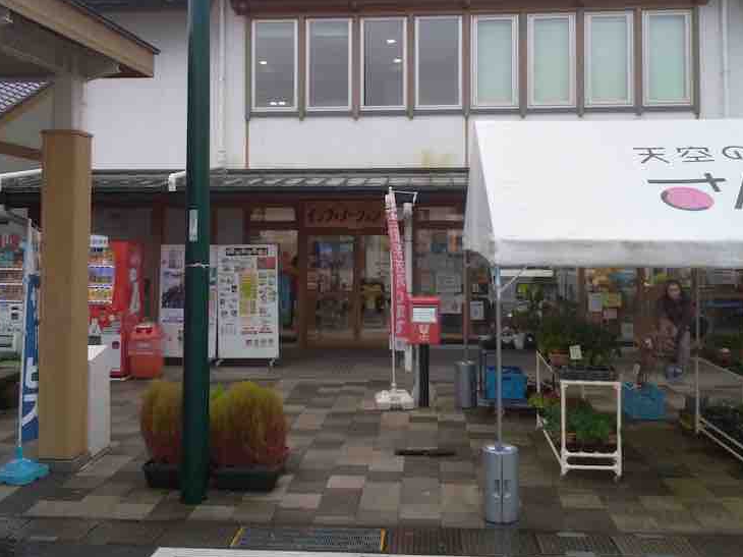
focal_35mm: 37
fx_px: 794
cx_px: 368
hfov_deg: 50.2
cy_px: 193
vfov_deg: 38.3
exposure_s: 1/120
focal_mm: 2.87
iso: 64
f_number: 2.4
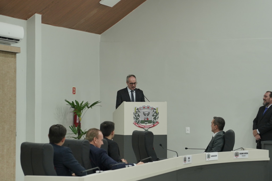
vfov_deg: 13.0
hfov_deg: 19.5
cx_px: 136
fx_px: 793
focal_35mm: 105
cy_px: 90
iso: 800
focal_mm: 70
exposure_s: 1/200
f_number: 2.8
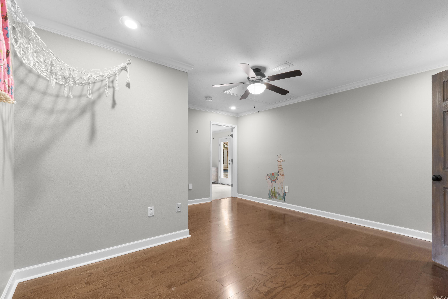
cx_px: 224
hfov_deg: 100.4
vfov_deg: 77.3
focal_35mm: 15
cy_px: 150
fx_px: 187
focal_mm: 10
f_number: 9
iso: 200
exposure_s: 1/1.67
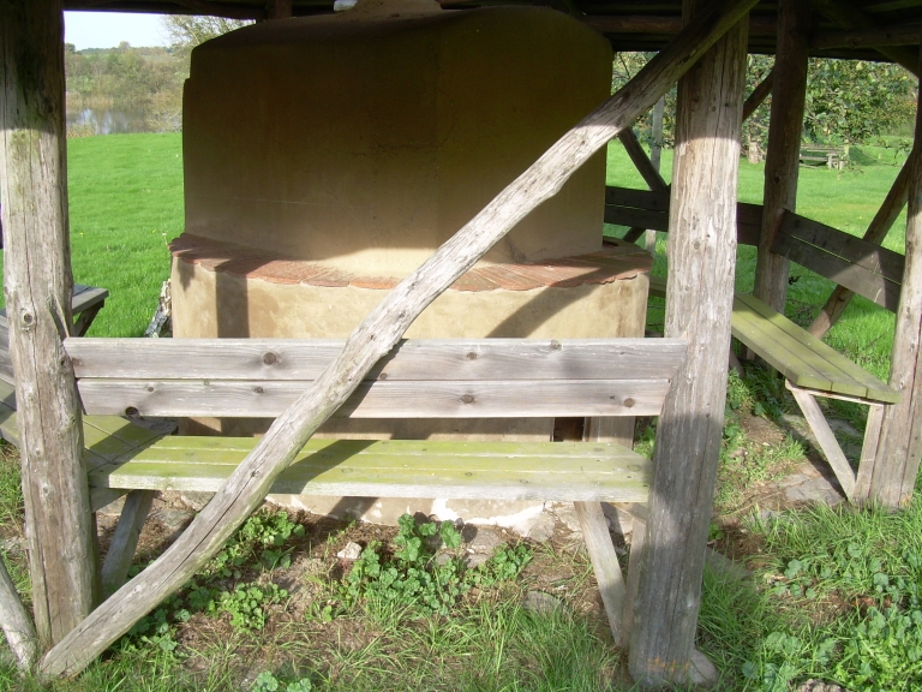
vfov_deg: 37.7
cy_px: 346
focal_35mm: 38
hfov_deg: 49.0
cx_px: 461
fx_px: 1012
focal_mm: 6.3
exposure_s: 1/115
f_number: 4.6
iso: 50
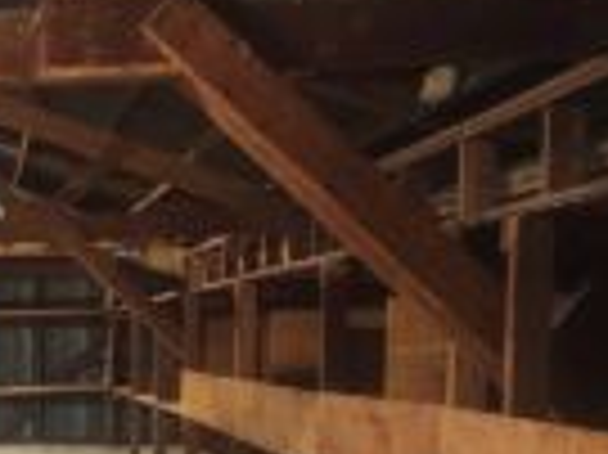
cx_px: -167
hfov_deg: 25.0
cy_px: 463
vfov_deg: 20.8
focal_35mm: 68
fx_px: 1193
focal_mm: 6.4
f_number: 1.8
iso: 640
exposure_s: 1/30
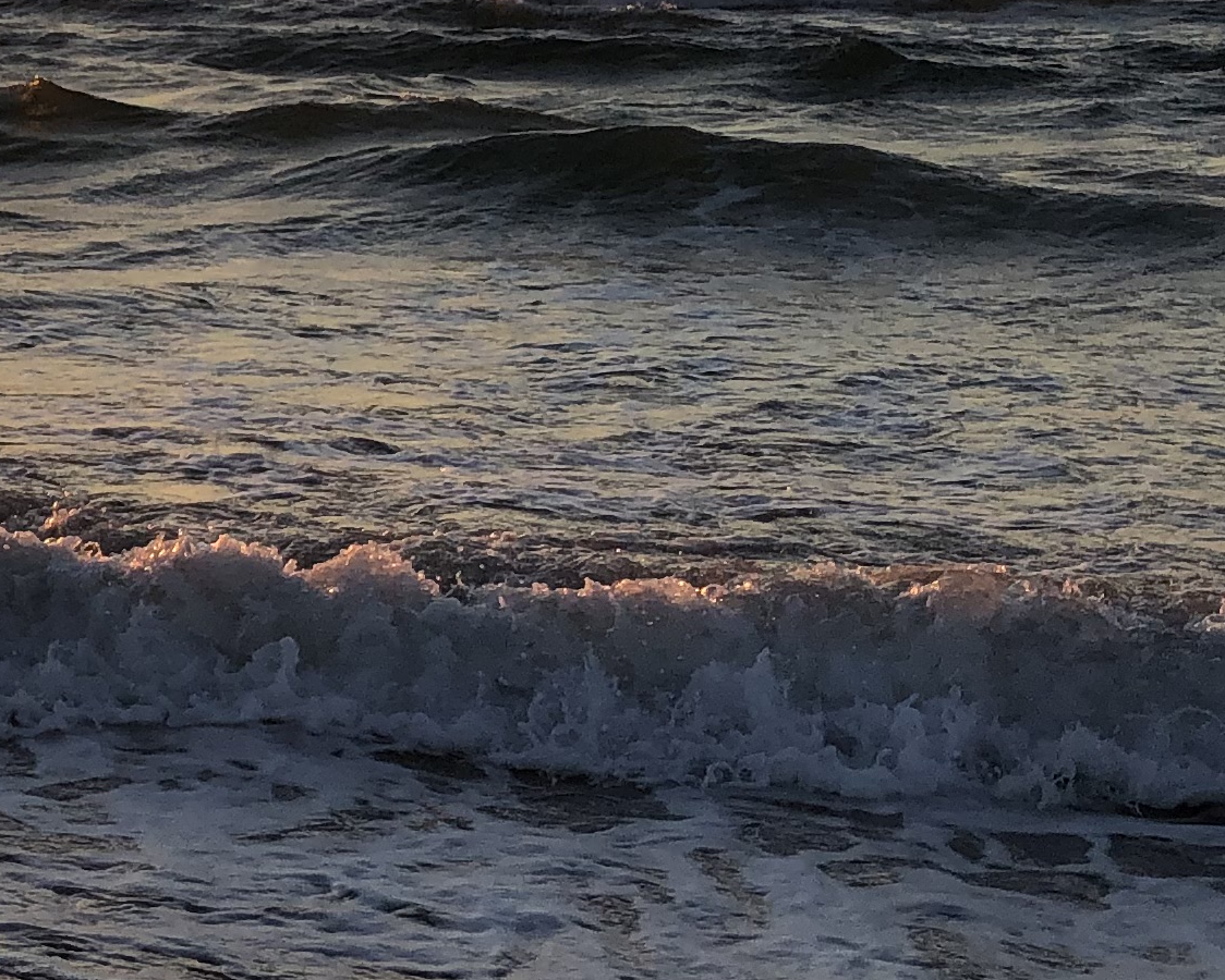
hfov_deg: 17.7
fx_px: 3554
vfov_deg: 15.7
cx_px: -551
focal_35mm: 98
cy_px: 385
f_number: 1.8
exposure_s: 1/941
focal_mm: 3.99
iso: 20
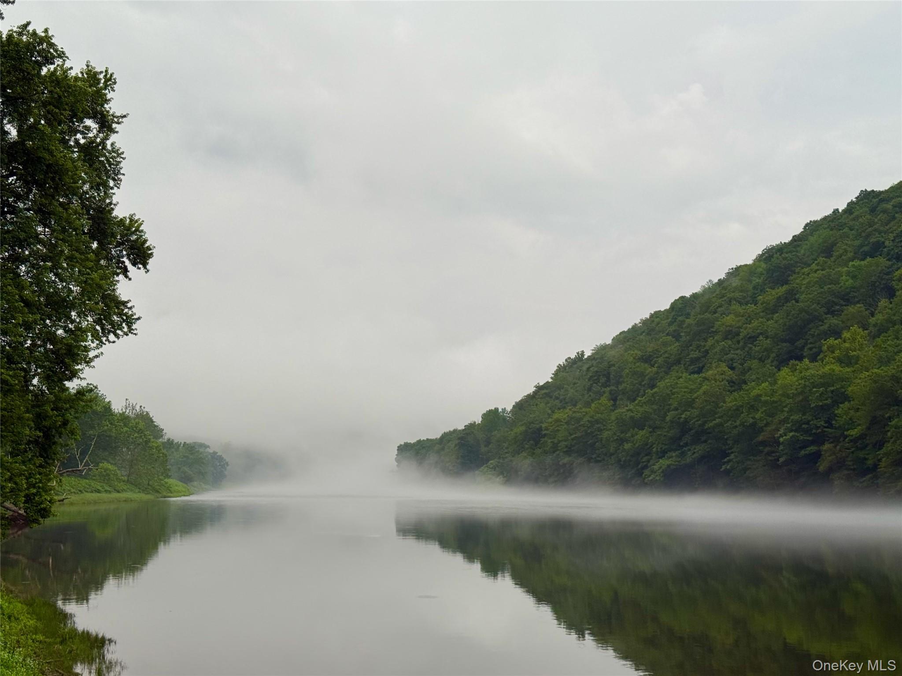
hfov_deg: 39.7
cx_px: 451
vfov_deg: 30.3
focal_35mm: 48
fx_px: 1250
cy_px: 338
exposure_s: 1/137
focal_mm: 6.76
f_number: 1.78
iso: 50
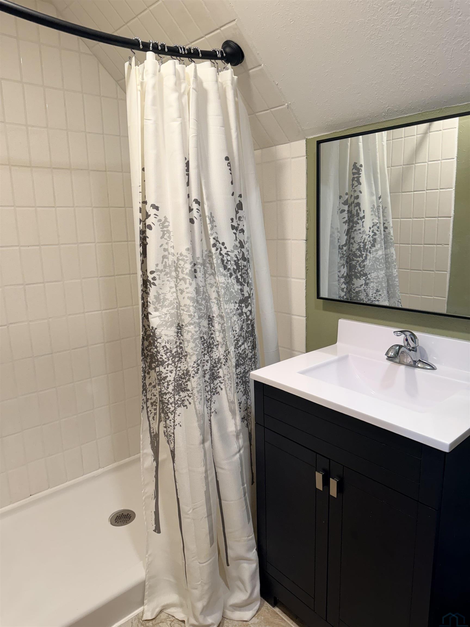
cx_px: 235
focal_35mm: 24
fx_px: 434
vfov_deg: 71.6
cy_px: 314
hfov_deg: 56.8
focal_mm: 6.76
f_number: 1.78
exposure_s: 1/120
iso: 160
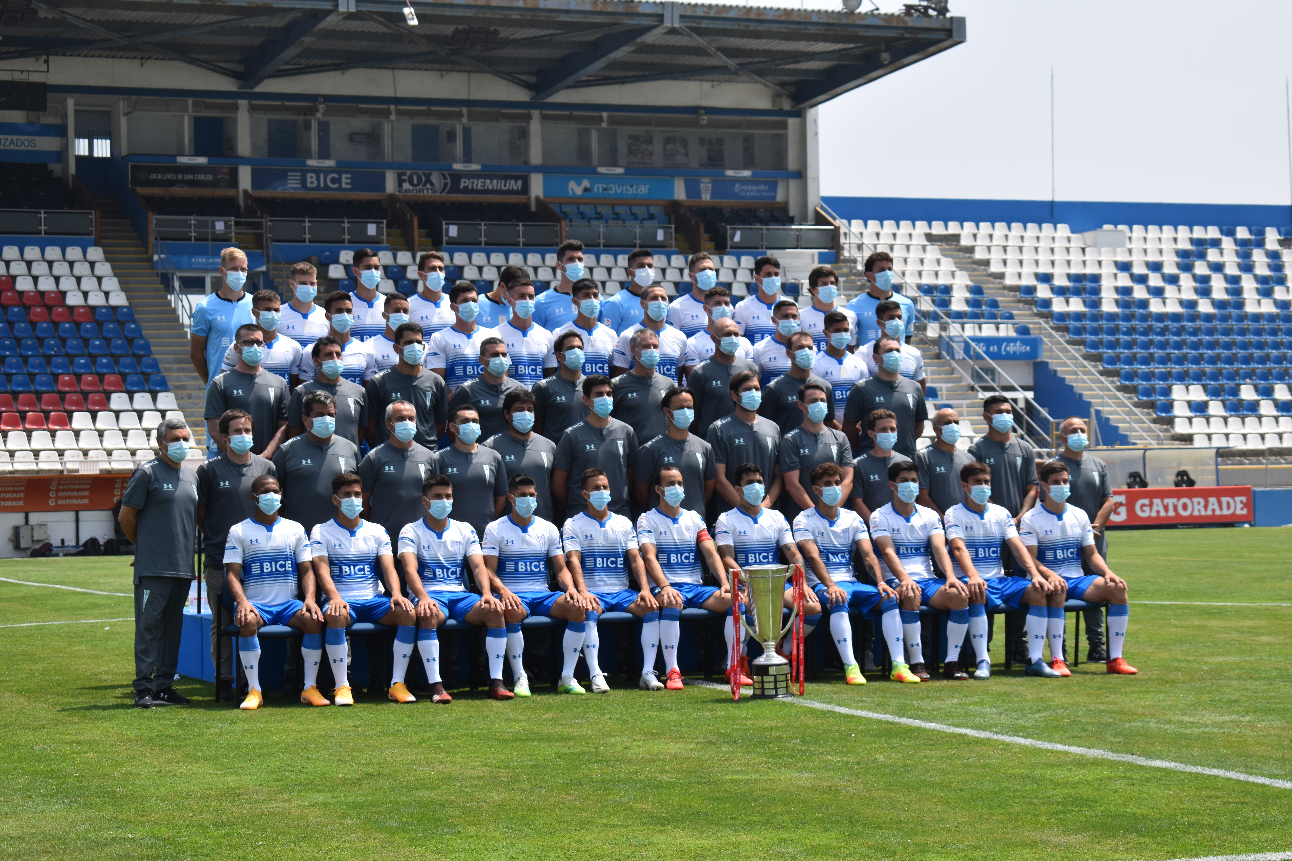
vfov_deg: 16.6
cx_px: 646
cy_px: 430
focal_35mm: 82
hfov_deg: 24.6
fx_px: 2961
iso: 400
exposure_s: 1/1600
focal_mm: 55
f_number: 7.1
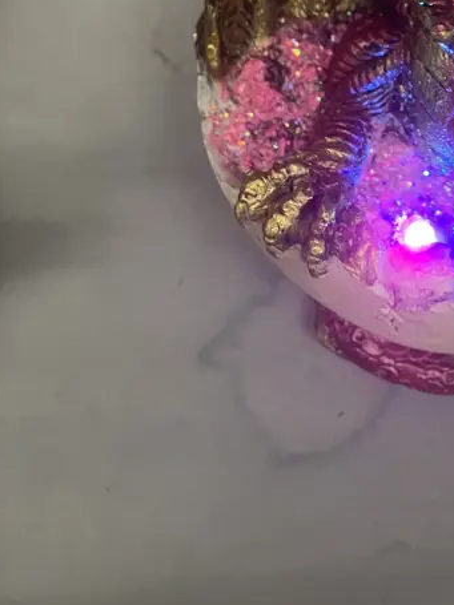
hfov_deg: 22.0
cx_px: 506
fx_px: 1102
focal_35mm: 63
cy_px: -15
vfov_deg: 28.6
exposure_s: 1/50
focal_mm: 3.99
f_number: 1.8
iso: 125
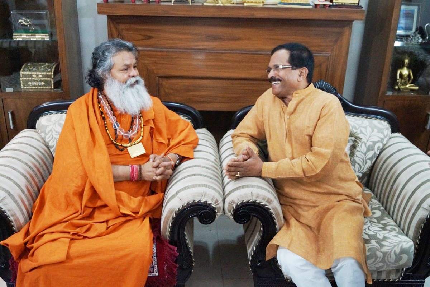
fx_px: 430
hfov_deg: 53.2
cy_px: 144
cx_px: 215
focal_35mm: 36
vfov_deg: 36.8
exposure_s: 1/50
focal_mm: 24
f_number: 4
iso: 3200
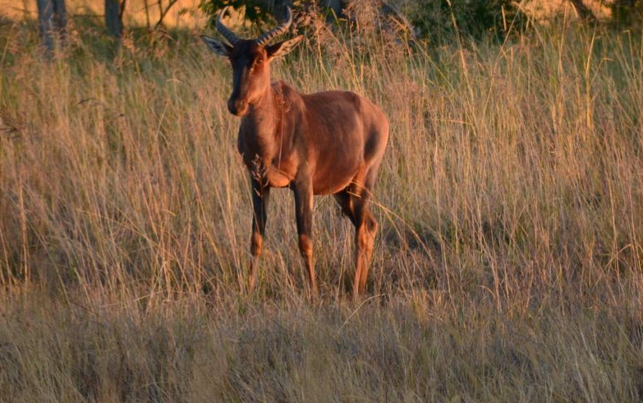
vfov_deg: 1.8
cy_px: 106
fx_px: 13113
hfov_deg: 2.8
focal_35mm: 748
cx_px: 378
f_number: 5.6
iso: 560
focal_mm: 300
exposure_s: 1/250
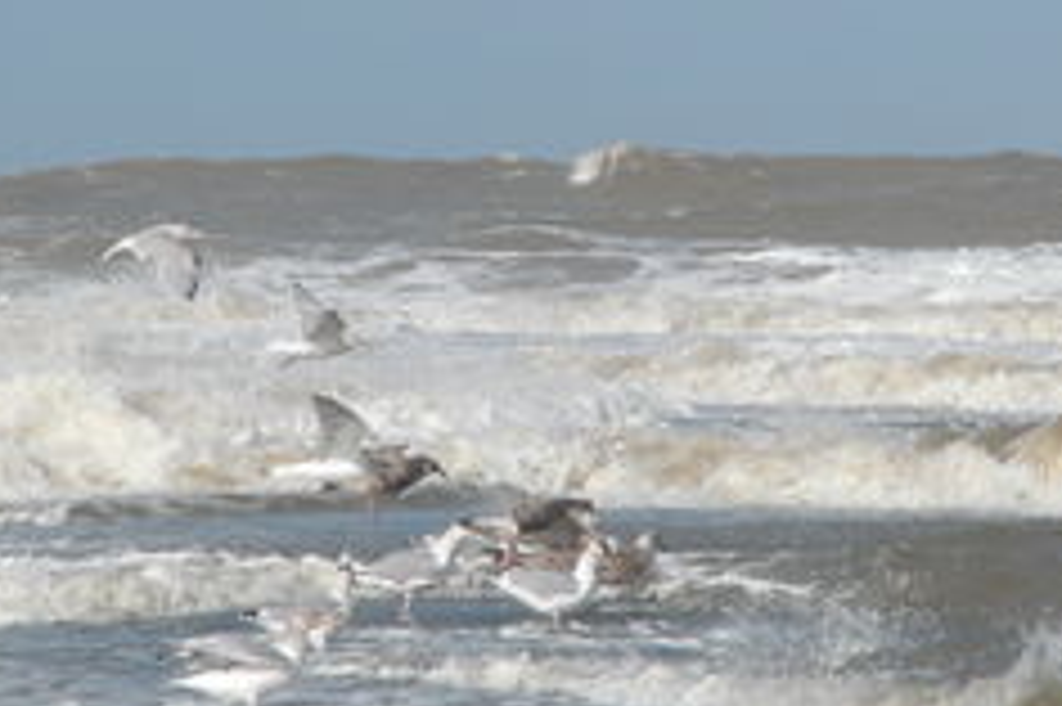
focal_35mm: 487
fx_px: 14356
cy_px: 238
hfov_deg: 4.2
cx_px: 662
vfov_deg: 2.8
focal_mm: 71.2
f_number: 6.6
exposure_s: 1/526
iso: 100
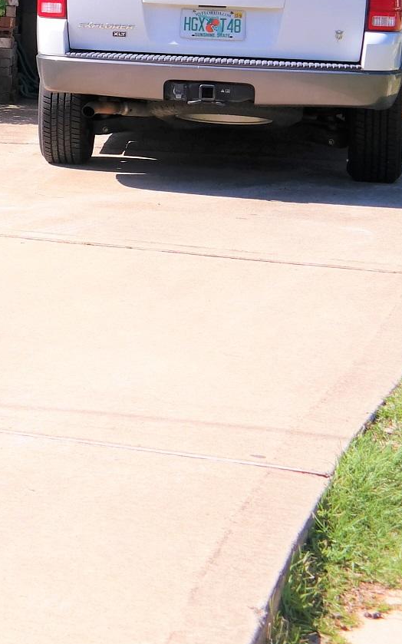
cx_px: -501
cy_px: -45
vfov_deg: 15.3
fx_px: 2333
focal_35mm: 133
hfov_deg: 9.0
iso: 100
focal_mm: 26
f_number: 5.6
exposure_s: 1/250
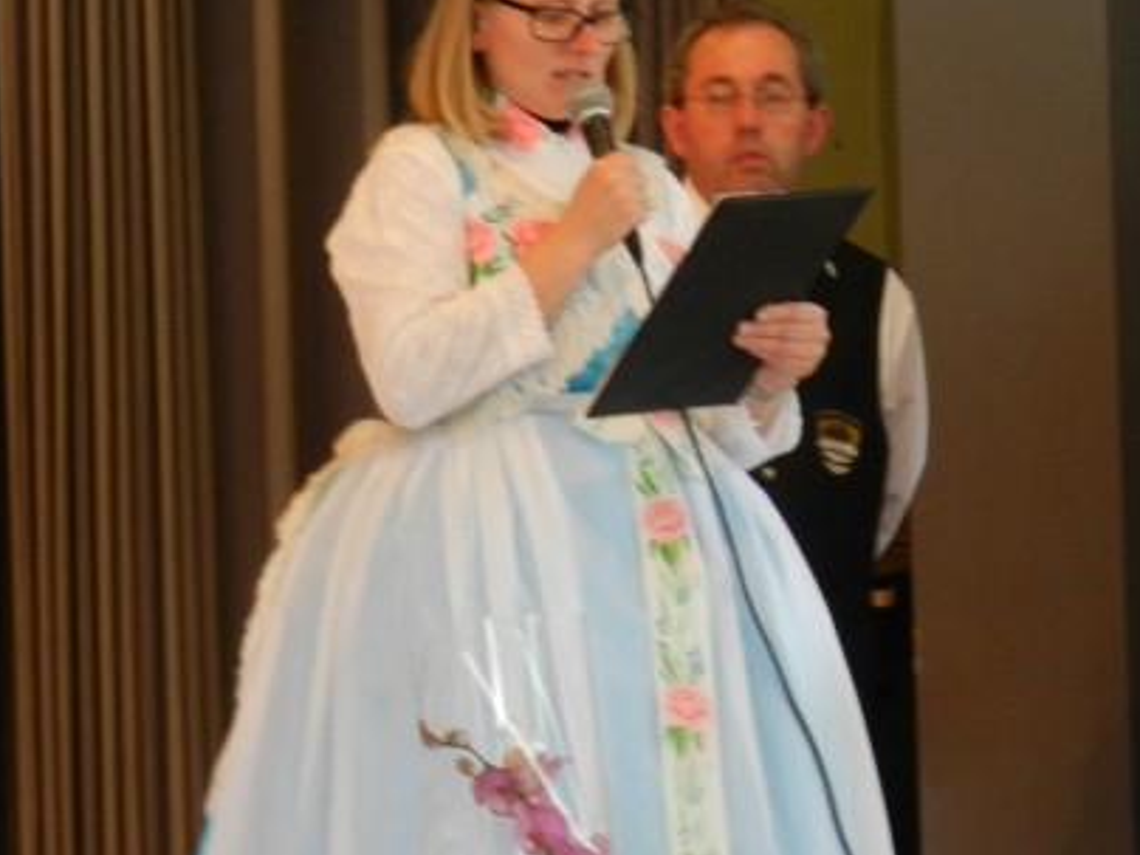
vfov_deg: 6.5
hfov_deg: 8.7
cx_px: 700
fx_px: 7509
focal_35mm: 228
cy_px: 505
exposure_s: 1/25
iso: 400
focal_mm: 20.5
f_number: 4.8
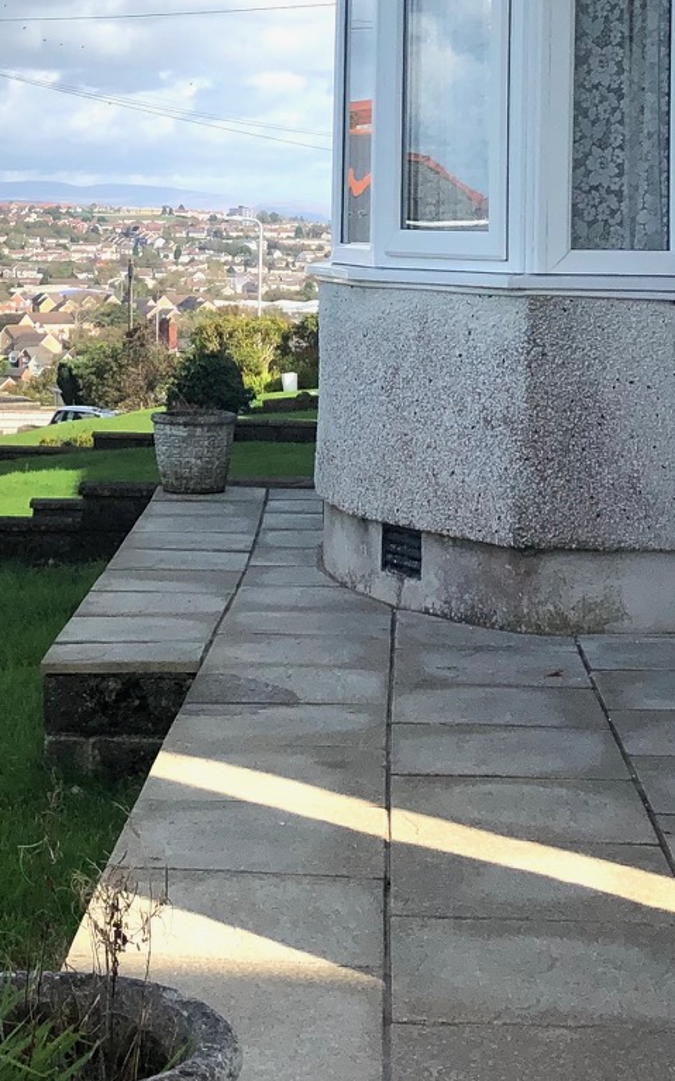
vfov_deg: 26.0
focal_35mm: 78
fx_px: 2297
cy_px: 207
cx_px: 110
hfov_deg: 16.6
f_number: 1.8
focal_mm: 4
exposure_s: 1/2183
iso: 20
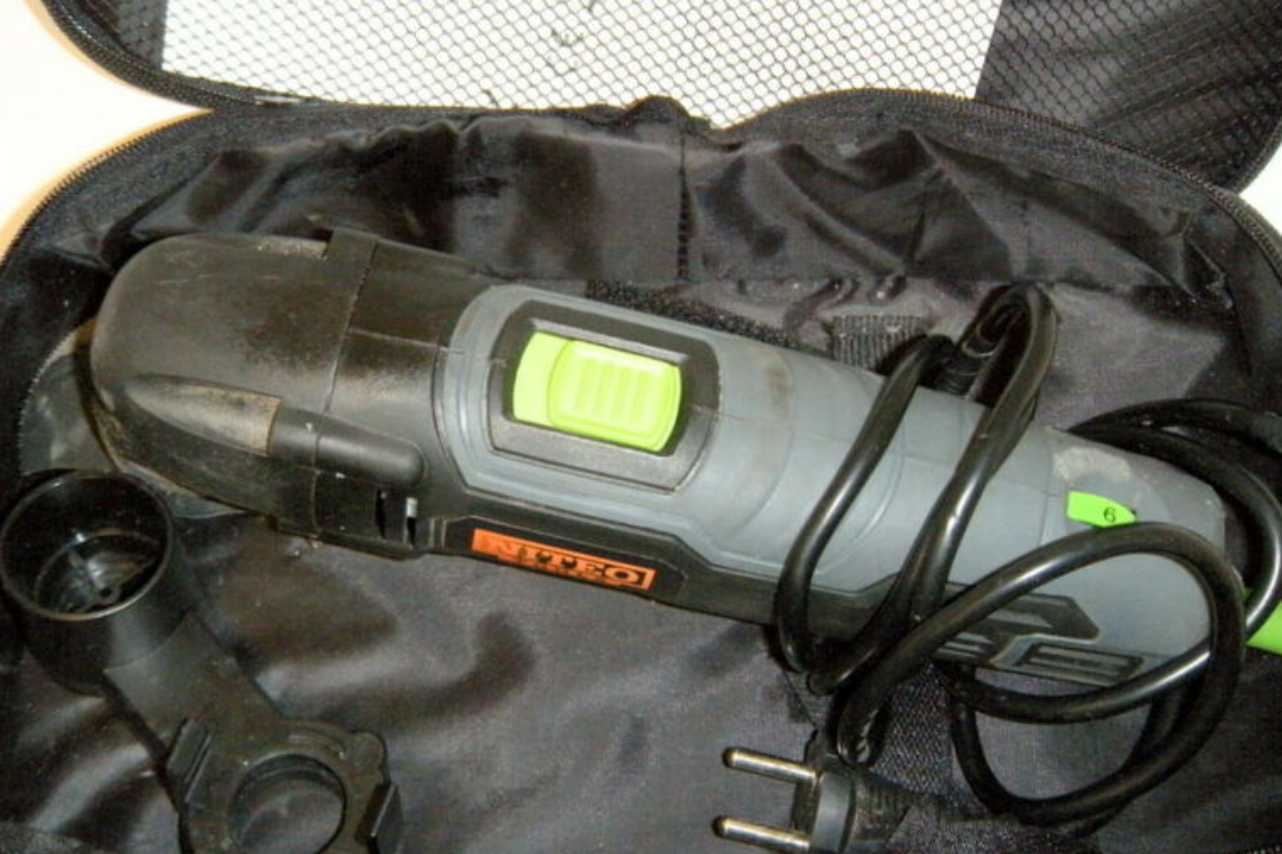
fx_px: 2065
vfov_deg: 23.4
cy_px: 456
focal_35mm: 58
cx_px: 636
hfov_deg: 34.5
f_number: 4.2
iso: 400
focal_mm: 9.2
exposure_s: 1/60
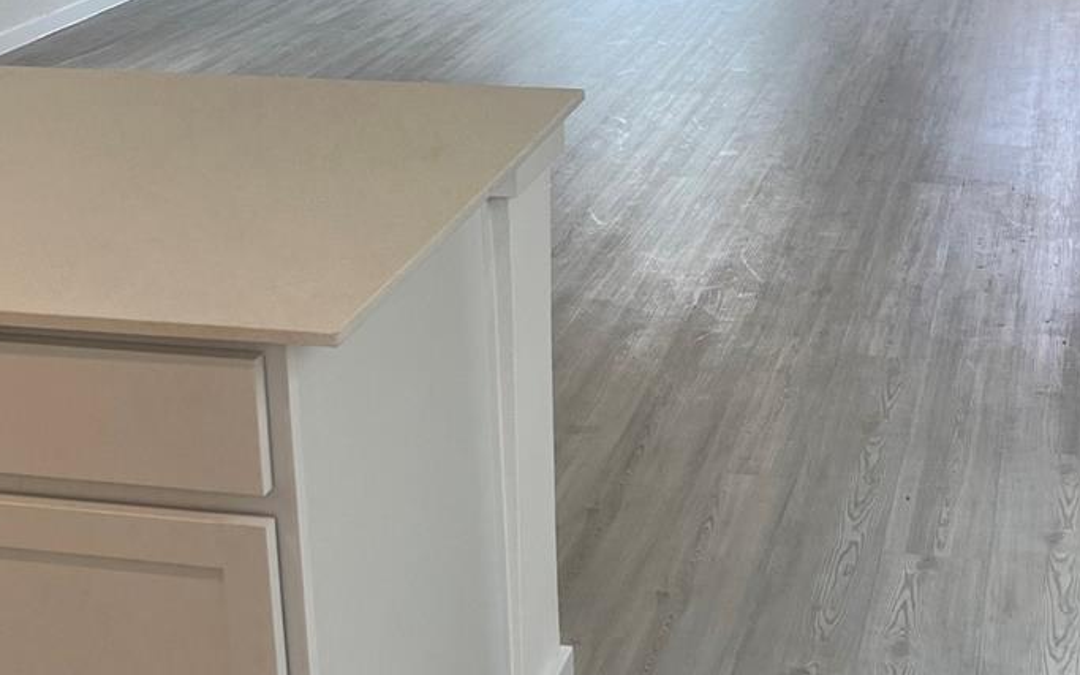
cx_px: 683
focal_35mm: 62
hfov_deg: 32.8
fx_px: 1825
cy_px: 68
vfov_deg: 20.5
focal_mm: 5.1
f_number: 1.6
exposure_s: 1/120
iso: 50
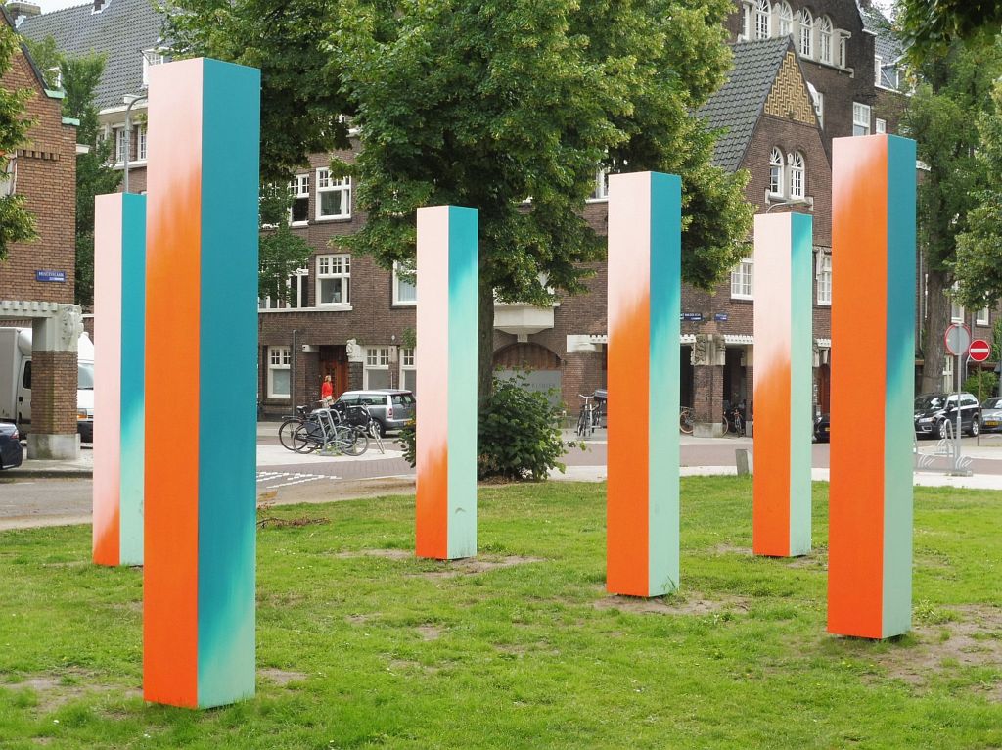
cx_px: 501
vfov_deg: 23.6
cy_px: 375
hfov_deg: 31.2
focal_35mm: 62
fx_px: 1793
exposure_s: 1/100
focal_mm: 11
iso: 100
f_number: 5.6
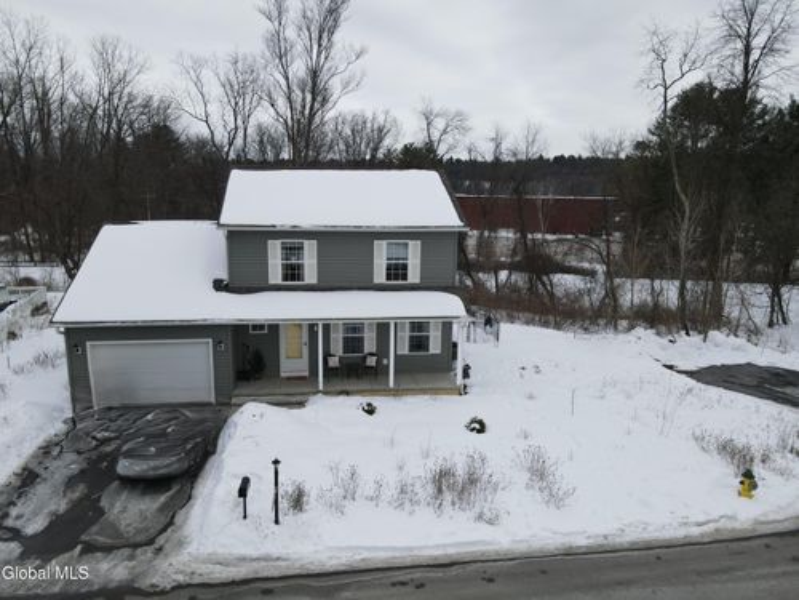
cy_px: 300
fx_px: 554
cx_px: 400
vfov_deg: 56.8
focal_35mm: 24
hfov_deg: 71.6
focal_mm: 4.5
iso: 100
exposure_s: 1/500
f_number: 2.8
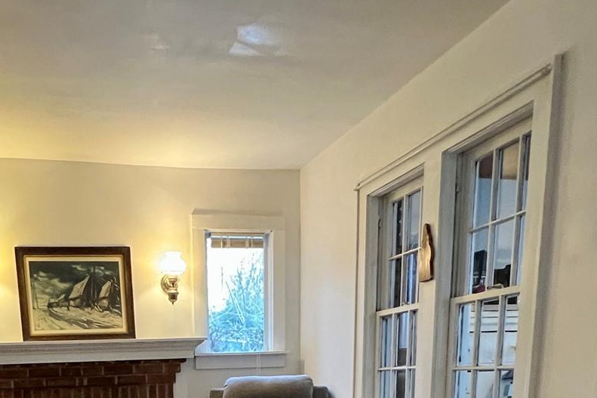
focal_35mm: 35
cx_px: 177
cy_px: 504
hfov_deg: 52.9
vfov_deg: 30.6
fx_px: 580
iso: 400
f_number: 1.8
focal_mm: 1.57
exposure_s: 1/60
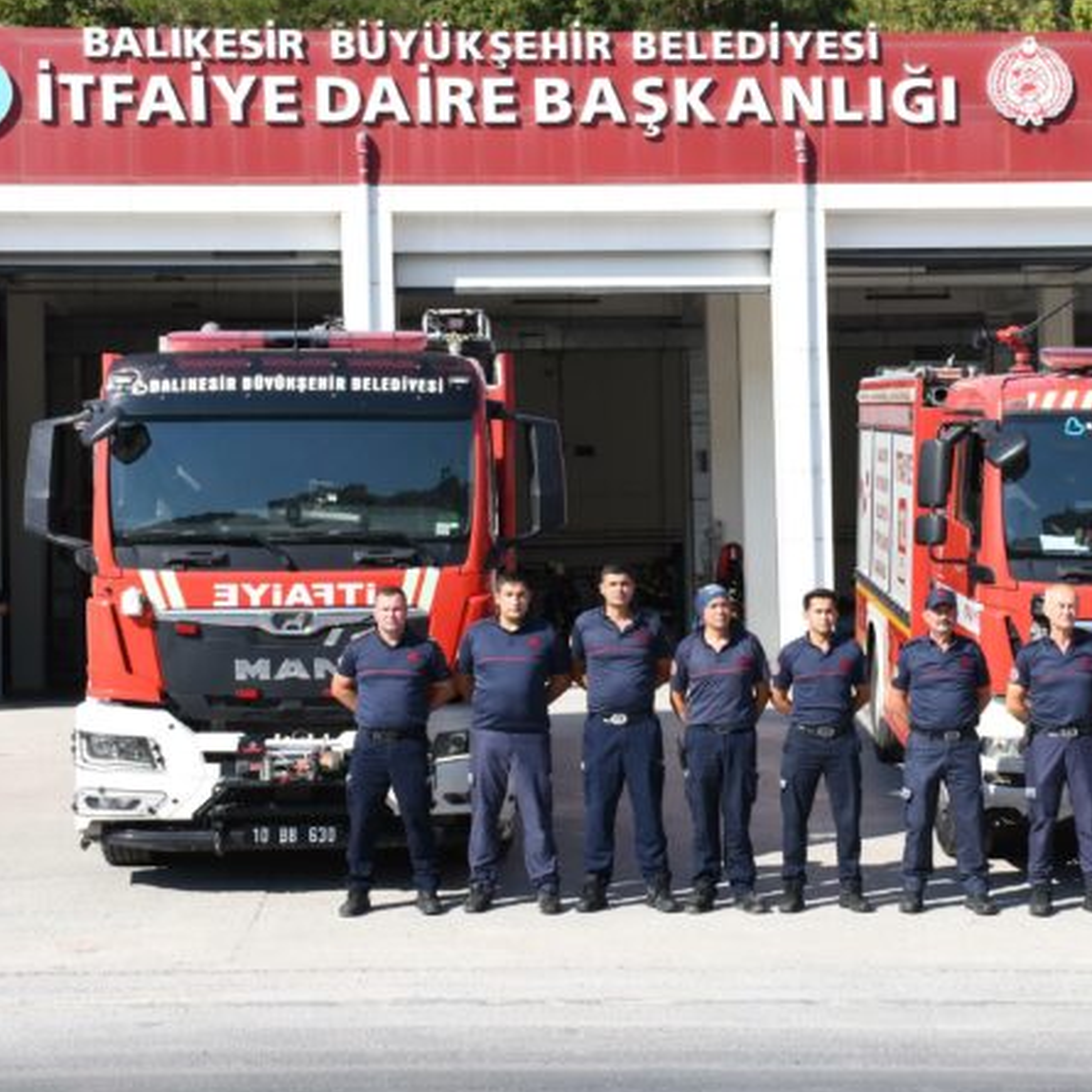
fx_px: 2605
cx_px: 699
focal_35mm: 73
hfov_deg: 23.6
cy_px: 503
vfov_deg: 23.7
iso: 400
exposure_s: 1/250
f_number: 14
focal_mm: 34
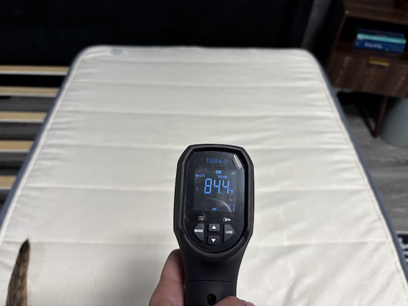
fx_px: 306
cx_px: 204
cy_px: 153
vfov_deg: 53.1
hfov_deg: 67.3
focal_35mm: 26
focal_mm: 5.96
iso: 64
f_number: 1.6
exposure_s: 1/120
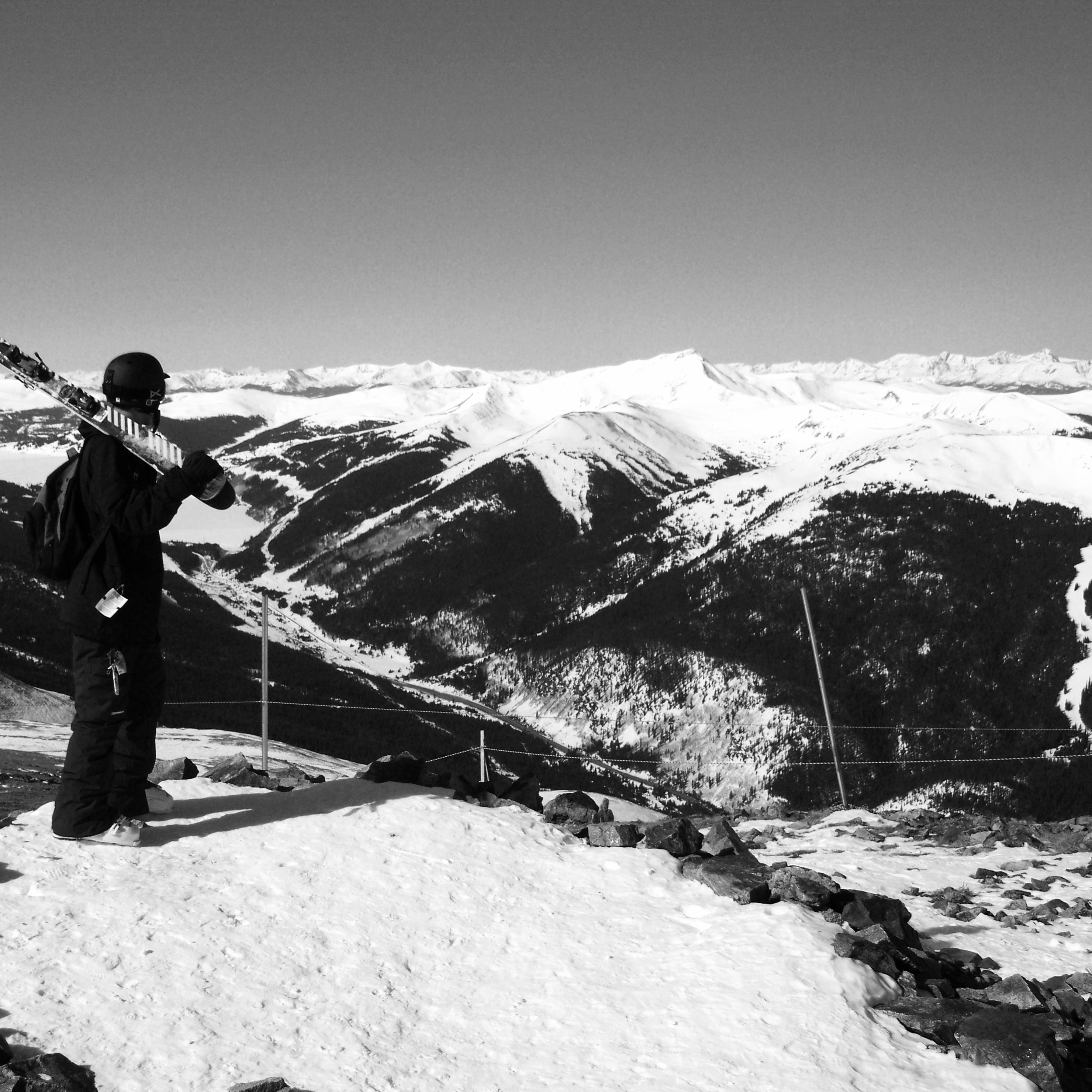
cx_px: 386
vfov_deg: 39.2
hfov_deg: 38.8
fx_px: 1535
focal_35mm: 43
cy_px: 549
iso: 64
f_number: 5
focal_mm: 7.54
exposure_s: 1/1000
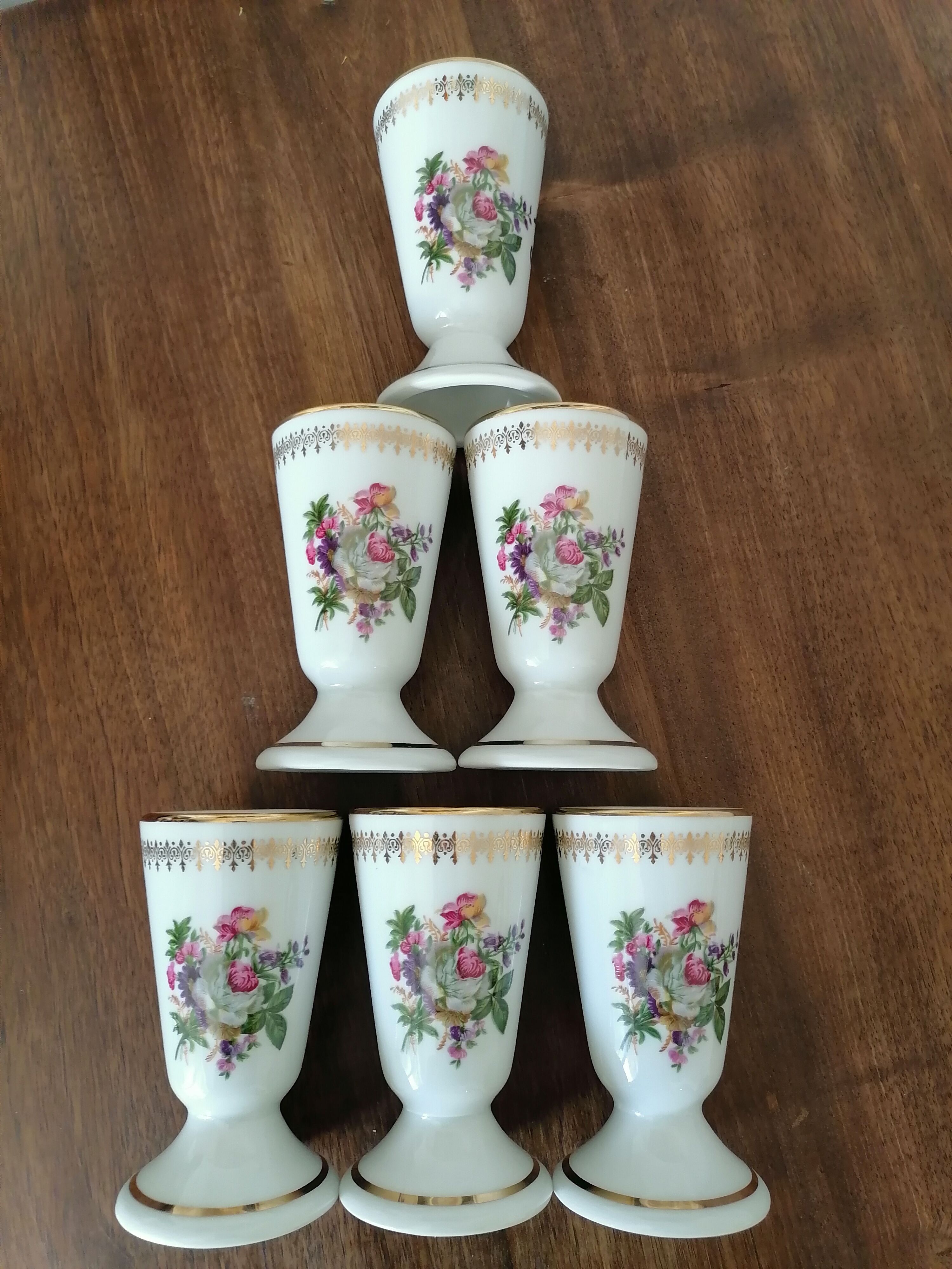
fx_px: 990
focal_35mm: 27
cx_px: 476
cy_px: 634
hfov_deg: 51.4
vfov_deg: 65.3
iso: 160
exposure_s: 1/33.3
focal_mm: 5.3
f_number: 1.8
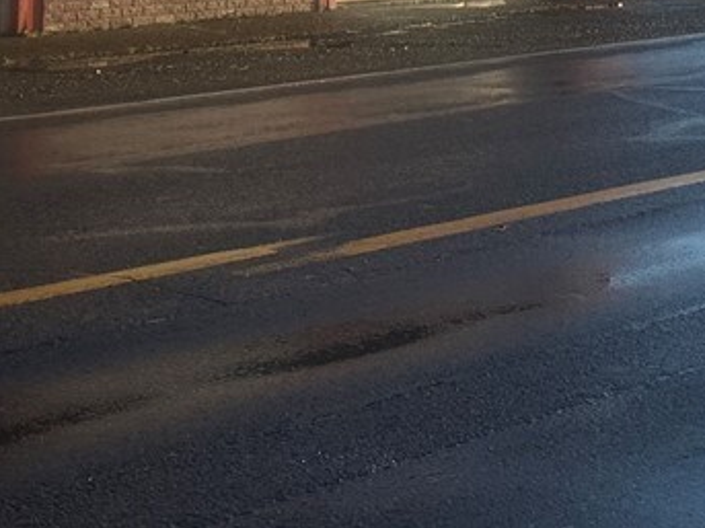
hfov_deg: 16.8
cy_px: -177
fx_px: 2280
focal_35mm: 112
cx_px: 851
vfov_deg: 12.7
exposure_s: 1/3356
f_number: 1.78
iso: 80
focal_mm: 6.86
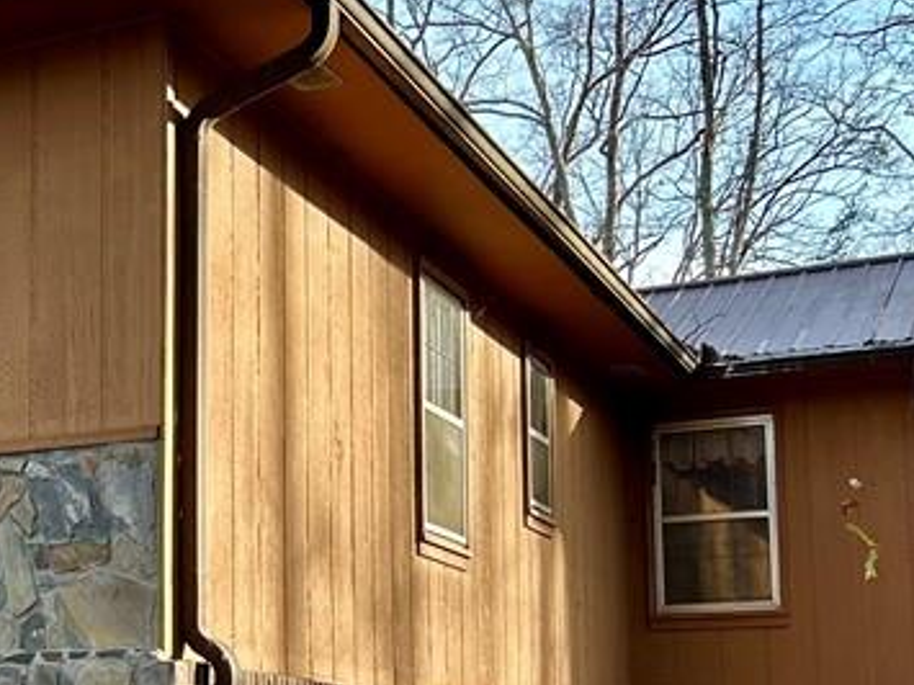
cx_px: -152
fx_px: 1980
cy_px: 585
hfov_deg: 23.9
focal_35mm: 75
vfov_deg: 19.4
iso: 50
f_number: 1.5
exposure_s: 1/833
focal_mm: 5.7
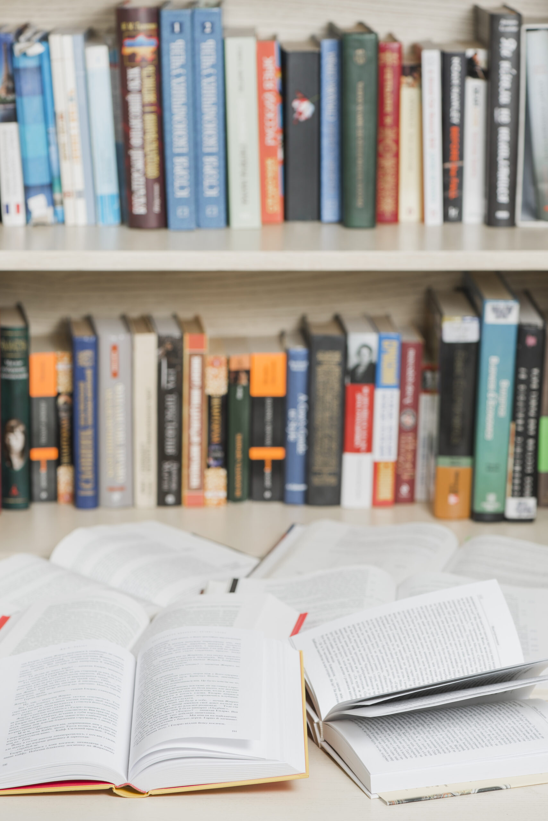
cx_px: 274
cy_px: 410
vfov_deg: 19.5
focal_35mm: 105
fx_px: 2396
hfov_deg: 13.0
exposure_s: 1/160
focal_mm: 105
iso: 160
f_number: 6.3
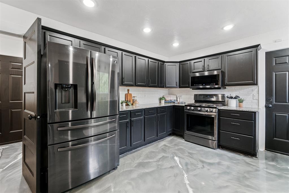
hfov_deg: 100.4
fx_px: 120
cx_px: 144
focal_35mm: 15
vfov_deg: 77.3
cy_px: 96
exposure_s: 1/13
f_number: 6.3
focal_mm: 10
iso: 200
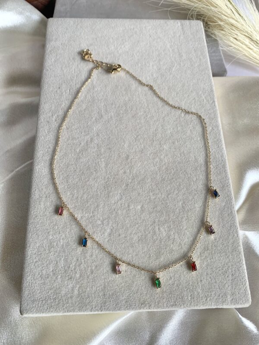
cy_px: 172
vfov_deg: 67.3
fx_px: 259
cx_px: 130
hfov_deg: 53.1
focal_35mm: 26
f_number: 1.8
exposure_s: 1/132
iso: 25
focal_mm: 4.25
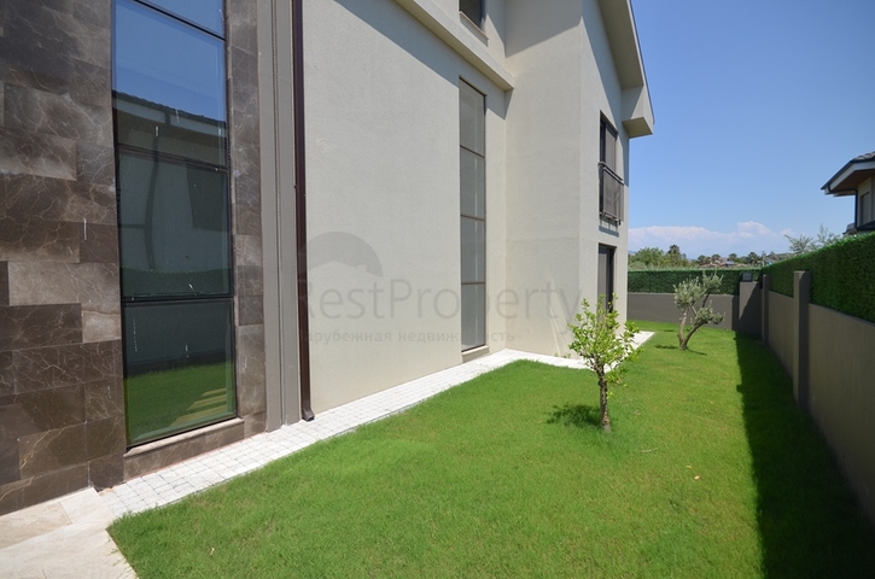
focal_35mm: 15
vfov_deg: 77.1
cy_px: 290
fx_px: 364
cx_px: 438
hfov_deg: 100.5
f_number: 8
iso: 100
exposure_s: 1/250
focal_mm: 10
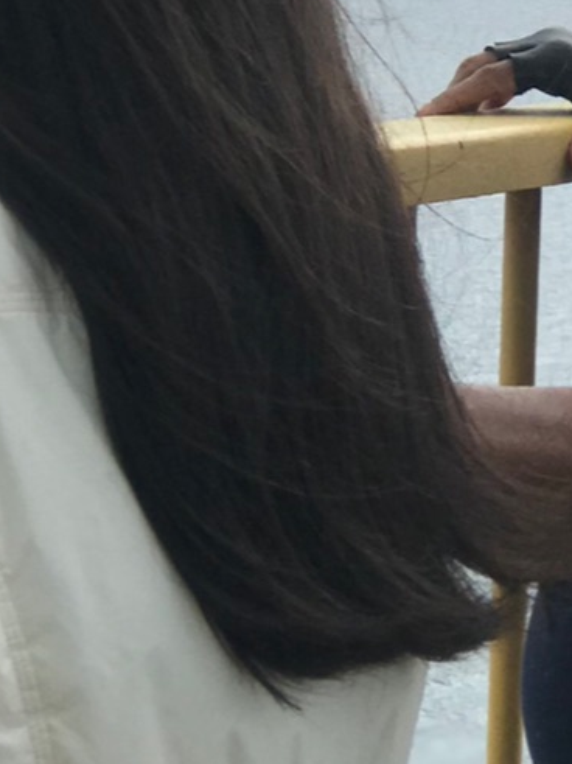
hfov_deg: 6.2
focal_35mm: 238
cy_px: 275
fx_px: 5246
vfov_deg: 8.3
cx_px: 580
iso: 20
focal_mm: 6.6
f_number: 2.8
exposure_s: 1/282
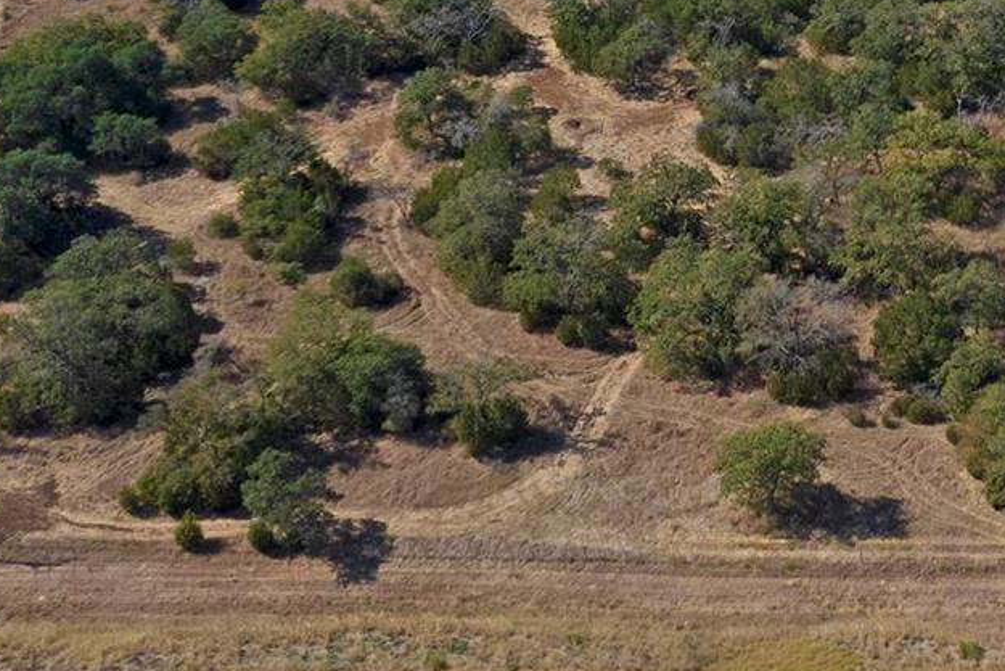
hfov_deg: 26.1
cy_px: -99
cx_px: 1084
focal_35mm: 72
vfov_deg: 18.1
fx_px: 2010
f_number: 2.8
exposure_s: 1/3000
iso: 150
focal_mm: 8.38
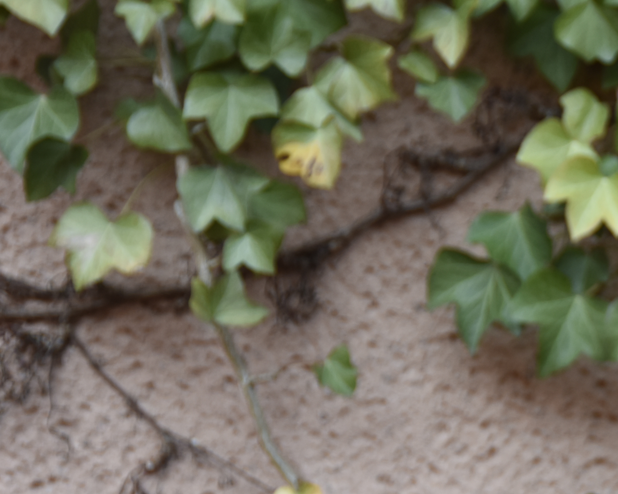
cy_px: 483
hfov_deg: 9.2
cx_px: 901
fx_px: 3731
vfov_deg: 7.6
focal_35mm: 204
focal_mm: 62
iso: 400
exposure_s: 1/250
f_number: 5
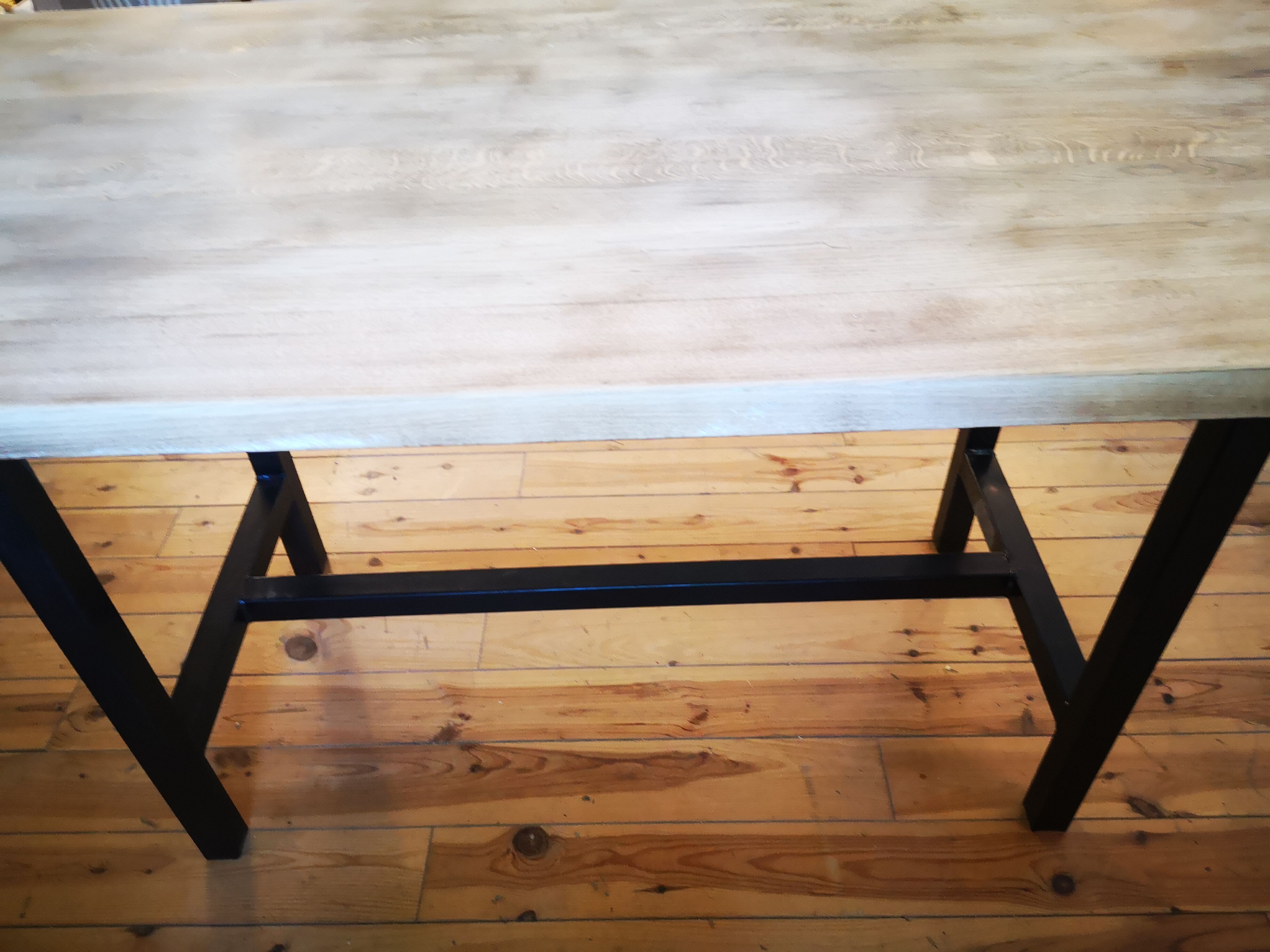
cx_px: 635
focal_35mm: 27
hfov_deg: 65.3
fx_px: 991
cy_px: 476
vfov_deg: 51.4
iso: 500
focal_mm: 3.95
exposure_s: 1/50
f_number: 1.8
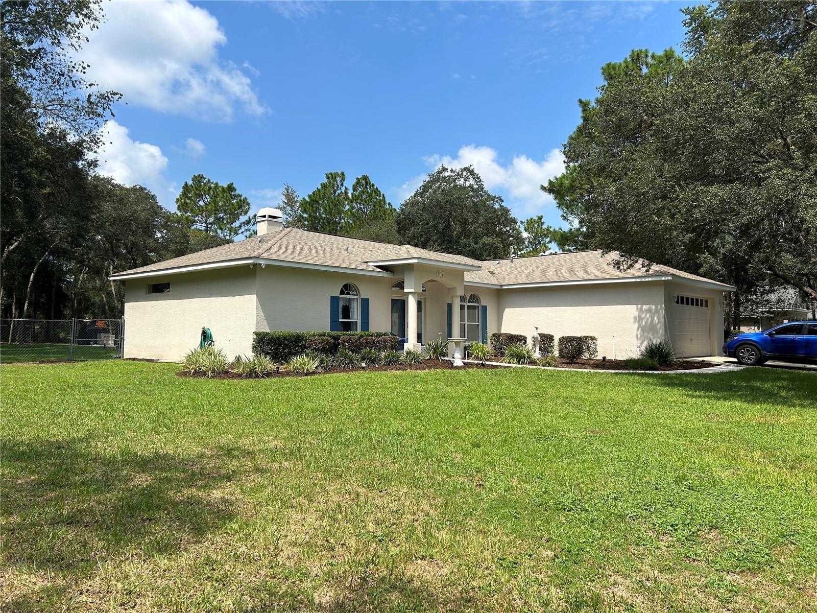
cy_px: 306
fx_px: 614
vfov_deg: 53.1
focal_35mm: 26
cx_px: 408
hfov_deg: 67.3
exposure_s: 1/4115
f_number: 1.5
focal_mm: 5.7
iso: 50
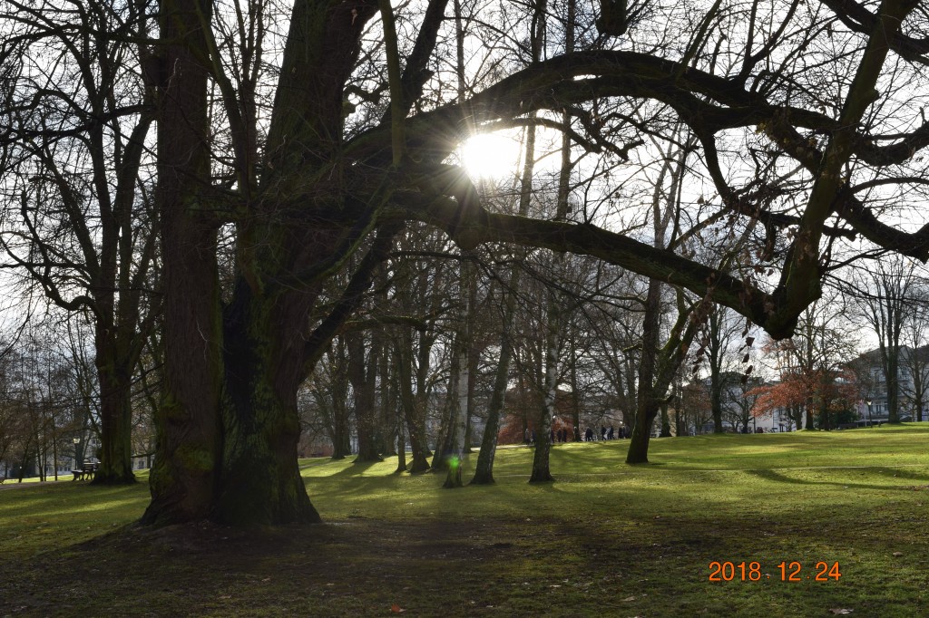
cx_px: 464
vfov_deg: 28.9
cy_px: 309
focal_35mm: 46
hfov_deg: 42.3
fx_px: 1200
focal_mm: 31
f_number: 10
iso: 400
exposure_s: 1/200
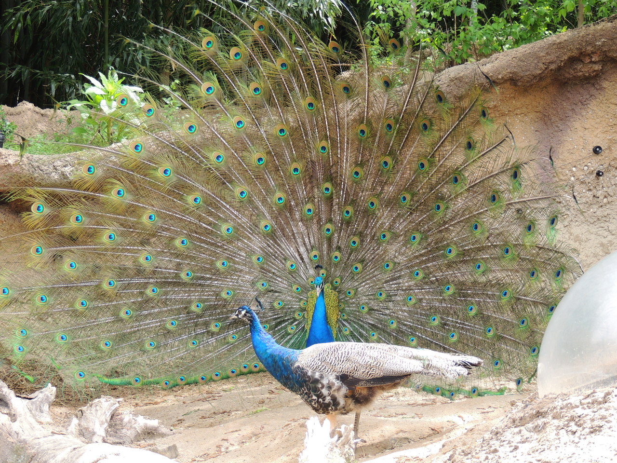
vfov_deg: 11.0
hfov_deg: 14.6
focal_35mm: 135
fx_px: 2406
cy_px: 232
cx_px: 308
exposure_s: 1/125
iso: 160
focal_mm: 24
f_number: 4.3
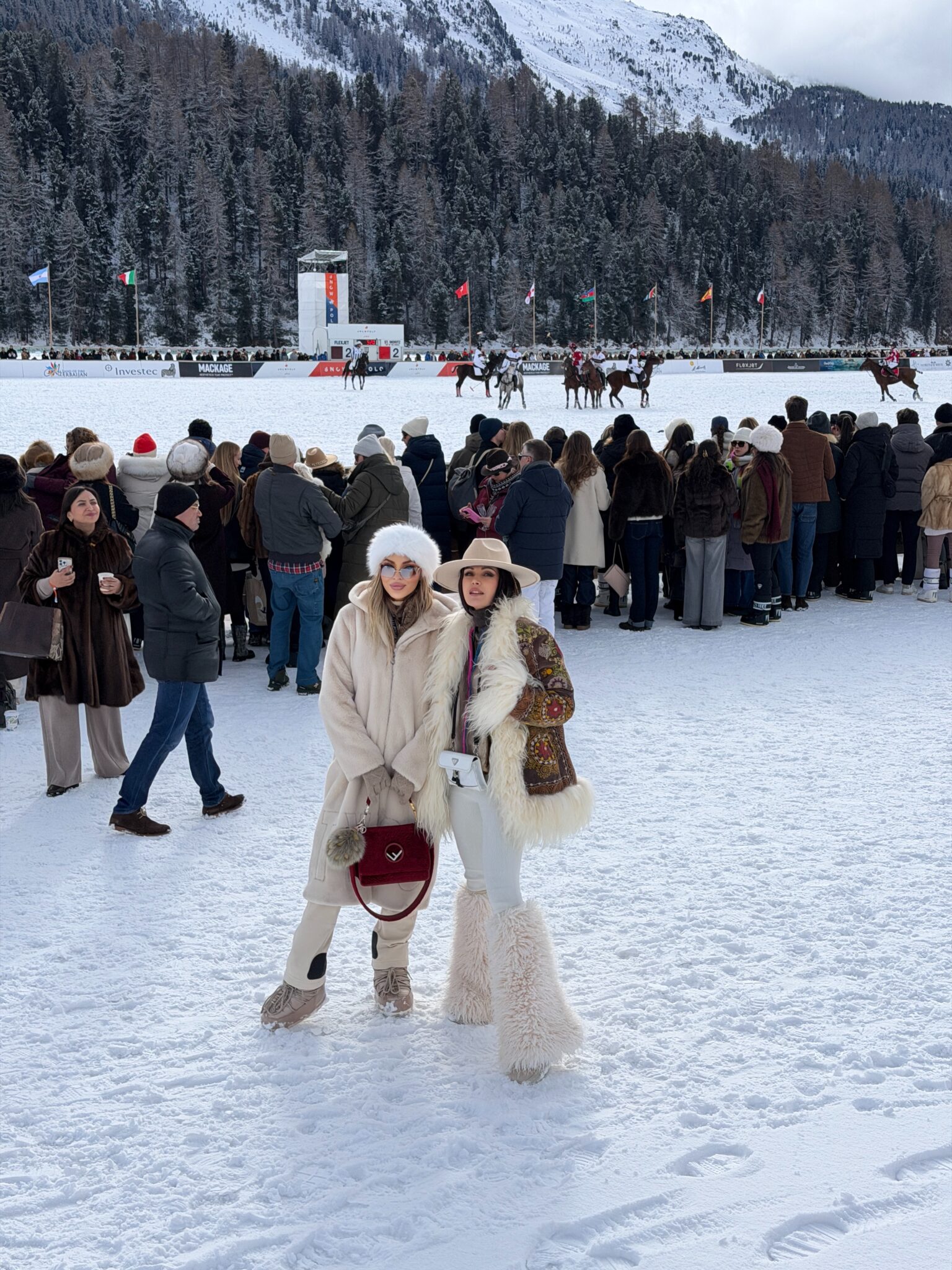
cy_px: 635
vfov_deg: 39.7
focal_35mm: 48
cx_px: 476
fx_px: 1760
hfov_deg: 30.3
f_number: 1.78
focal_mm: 6.76
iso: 64
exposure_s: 1/6024
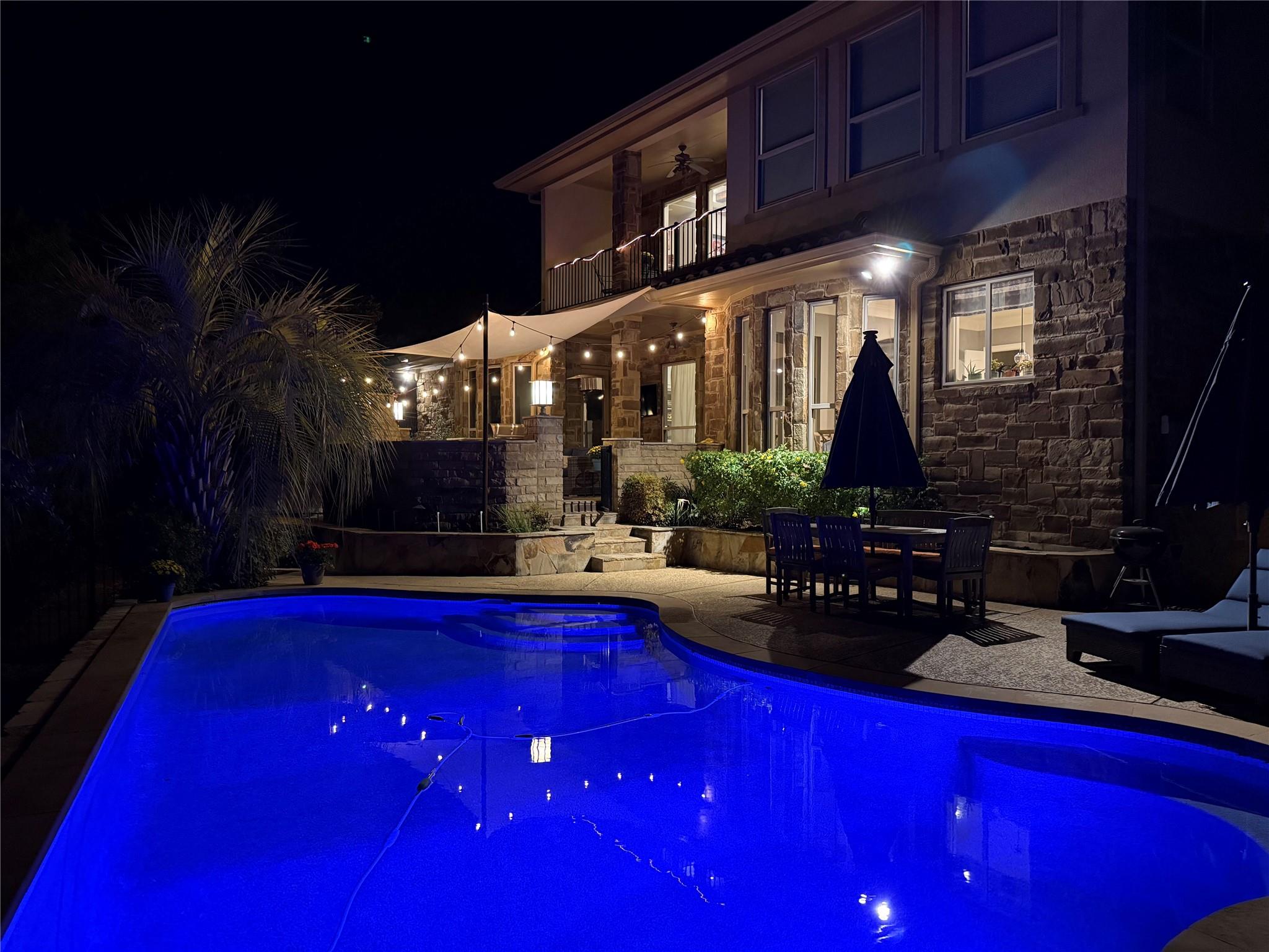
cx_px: 634
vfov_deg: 56.8
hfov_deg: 71.6
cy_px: 476
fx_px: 880
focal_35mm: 24
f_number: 1.78
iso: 800
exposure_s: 1/30
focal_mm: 6.76
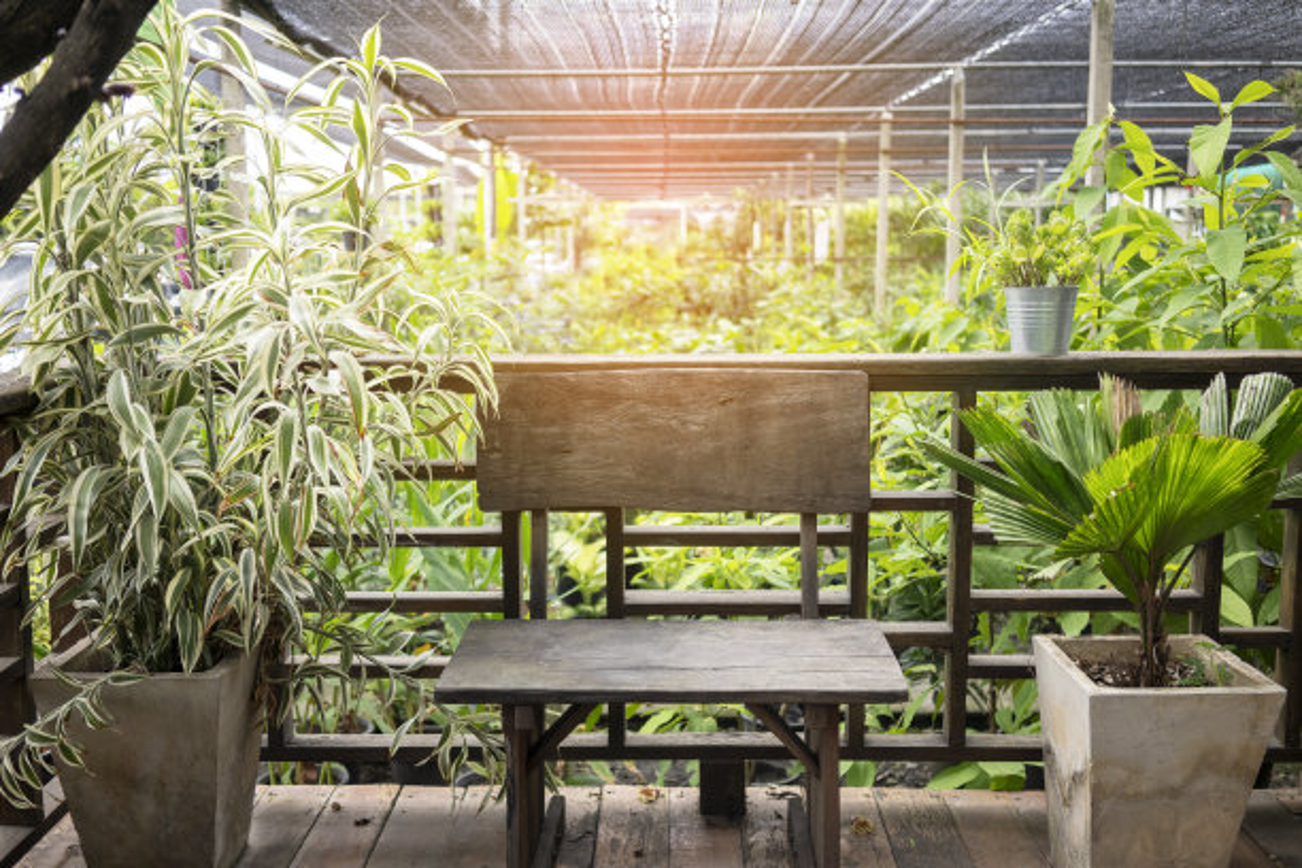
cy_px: 434
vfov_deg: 37.9
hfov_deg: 54.4
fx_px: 1266
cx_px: 651
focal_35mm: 35
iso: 500
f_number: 2.8
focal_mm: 35
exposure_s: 1/320
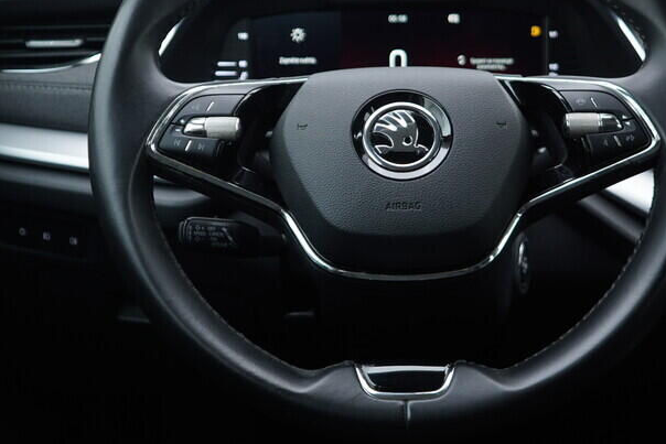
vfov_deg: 22.2
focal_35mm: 61
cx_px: 369
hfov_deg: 32.8
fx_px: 1129
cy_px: 163
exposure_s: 1/40
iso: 160
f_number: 2.8
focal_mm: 24
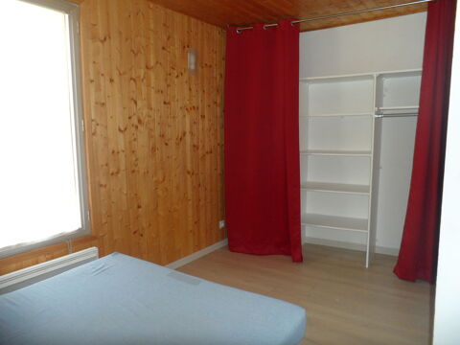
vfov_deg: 53.1
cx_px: 230
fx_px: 346
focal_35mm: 26
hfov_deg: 67.3
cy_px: 172
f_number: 3.3
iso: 120
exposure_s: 1/30
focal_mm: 4.9
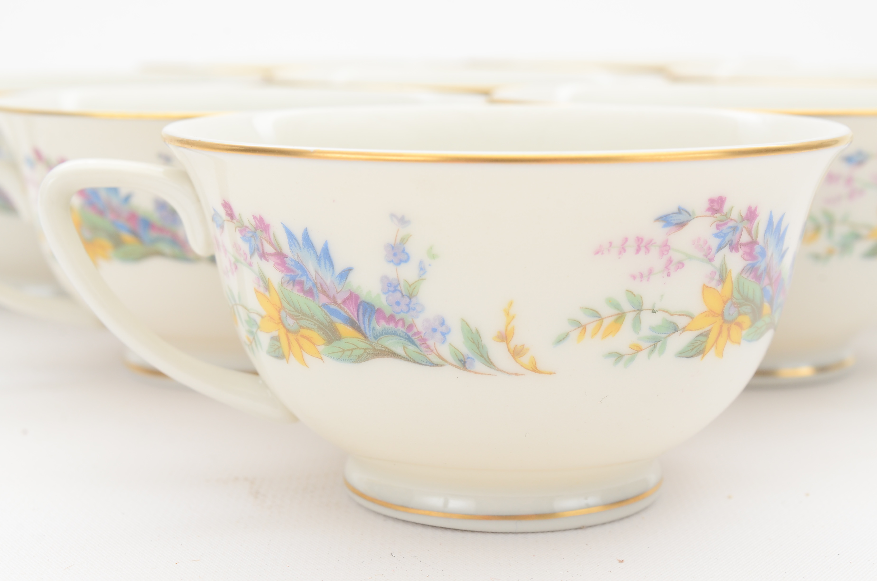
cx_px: 438
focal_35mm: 72
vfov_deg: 18.8
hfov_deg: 28.1
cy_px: 290
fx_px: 1750
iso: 250
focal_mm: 48
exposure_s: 1/80
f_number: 13
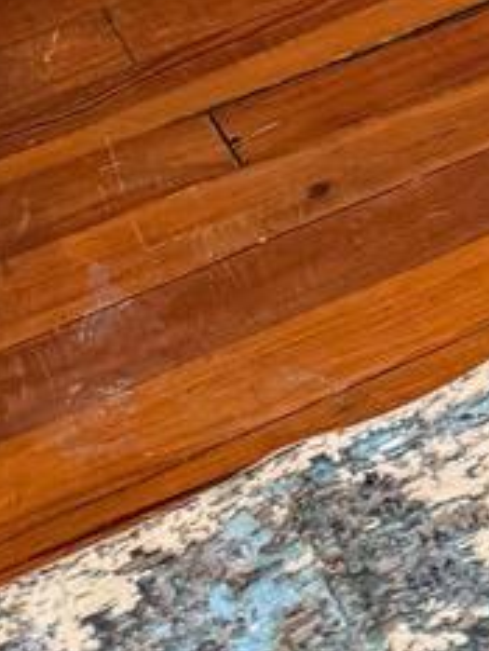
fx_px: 2973
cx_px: 1014
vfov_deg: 10.0
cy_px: -1165
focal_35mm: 158
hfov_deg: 8.8
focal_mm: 6.76
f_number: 1.78
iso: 400
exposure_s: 1/60
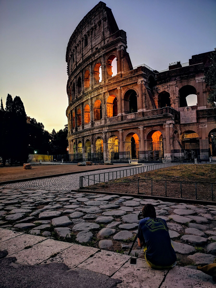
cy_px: 144
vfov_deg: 65.3
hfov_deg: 51.4
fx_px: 225
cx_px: 108
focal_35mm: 27
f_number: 1.8
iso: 200
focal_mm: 5.58
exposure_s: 4
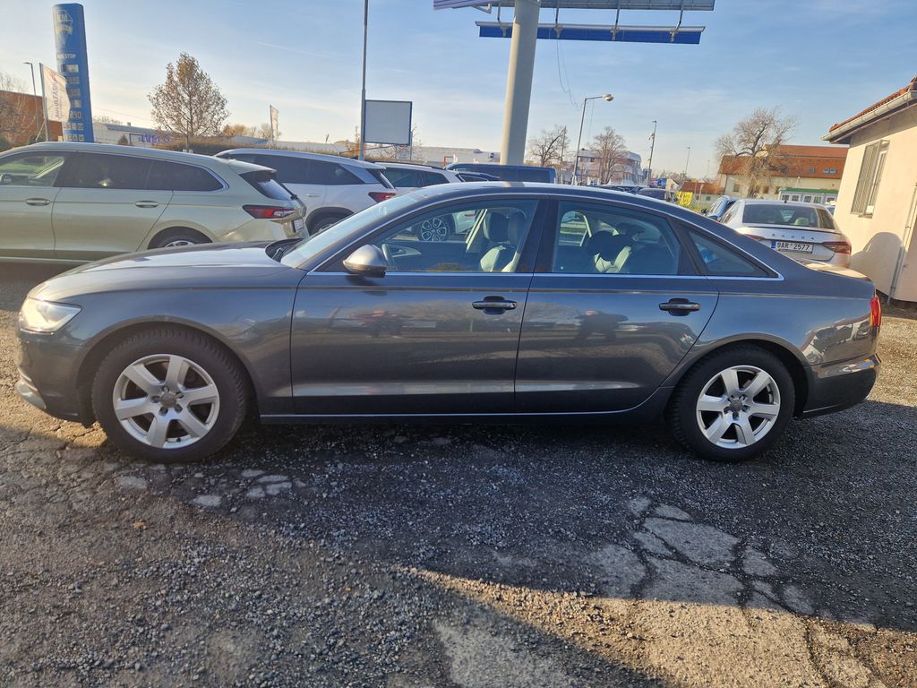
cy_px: 344
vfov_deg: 58.9
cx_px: 458
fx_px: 609
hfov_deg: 73.9
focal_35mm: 23
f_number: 1.8
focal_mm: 5.4
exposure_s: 1/726
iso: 50
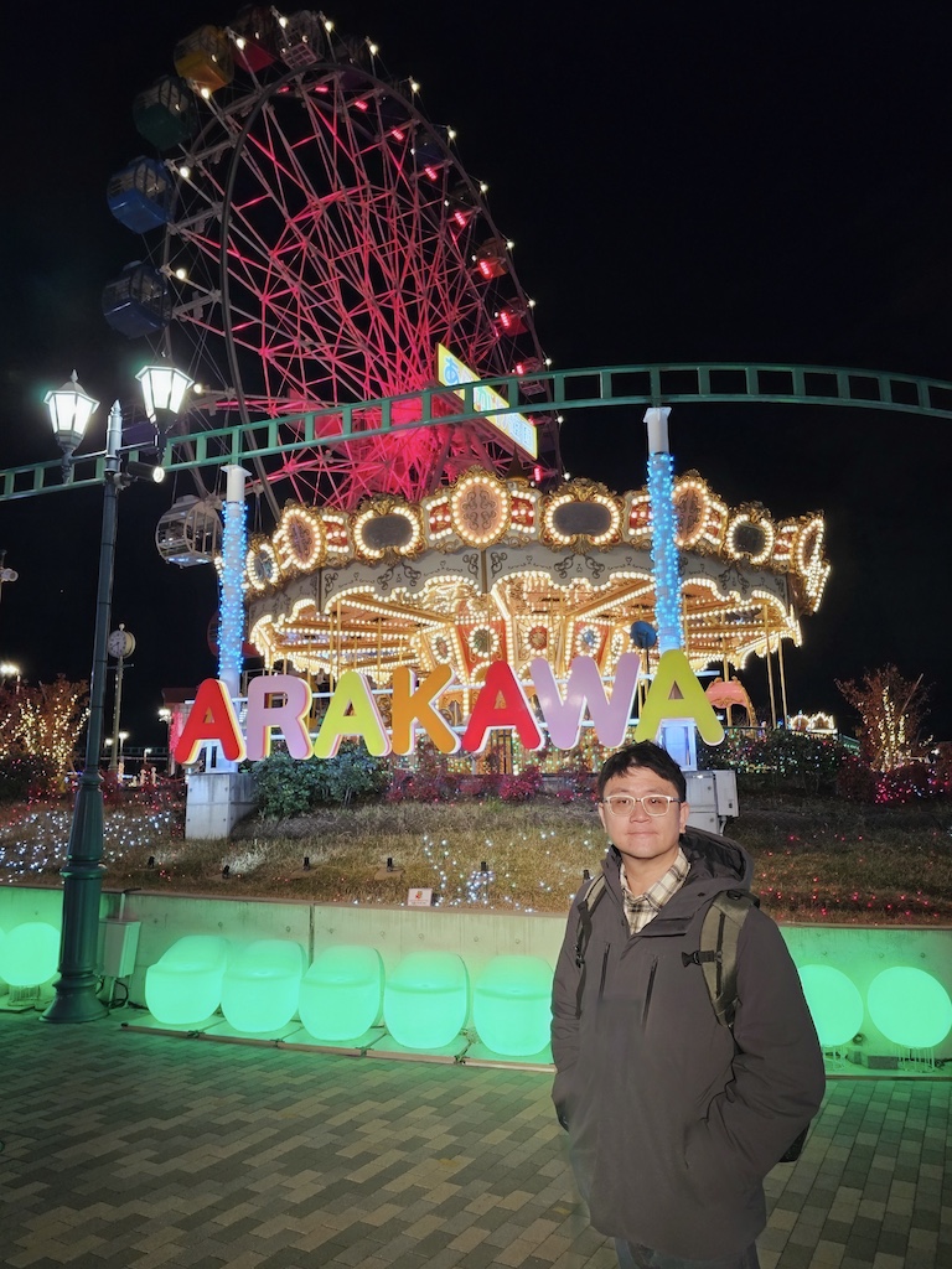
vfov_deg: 73.9
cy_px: 634
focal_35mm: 23
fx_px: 843
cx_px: 476
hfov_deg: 58.9
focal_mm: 6.3
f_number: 1.7
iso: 400
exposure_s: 1/101
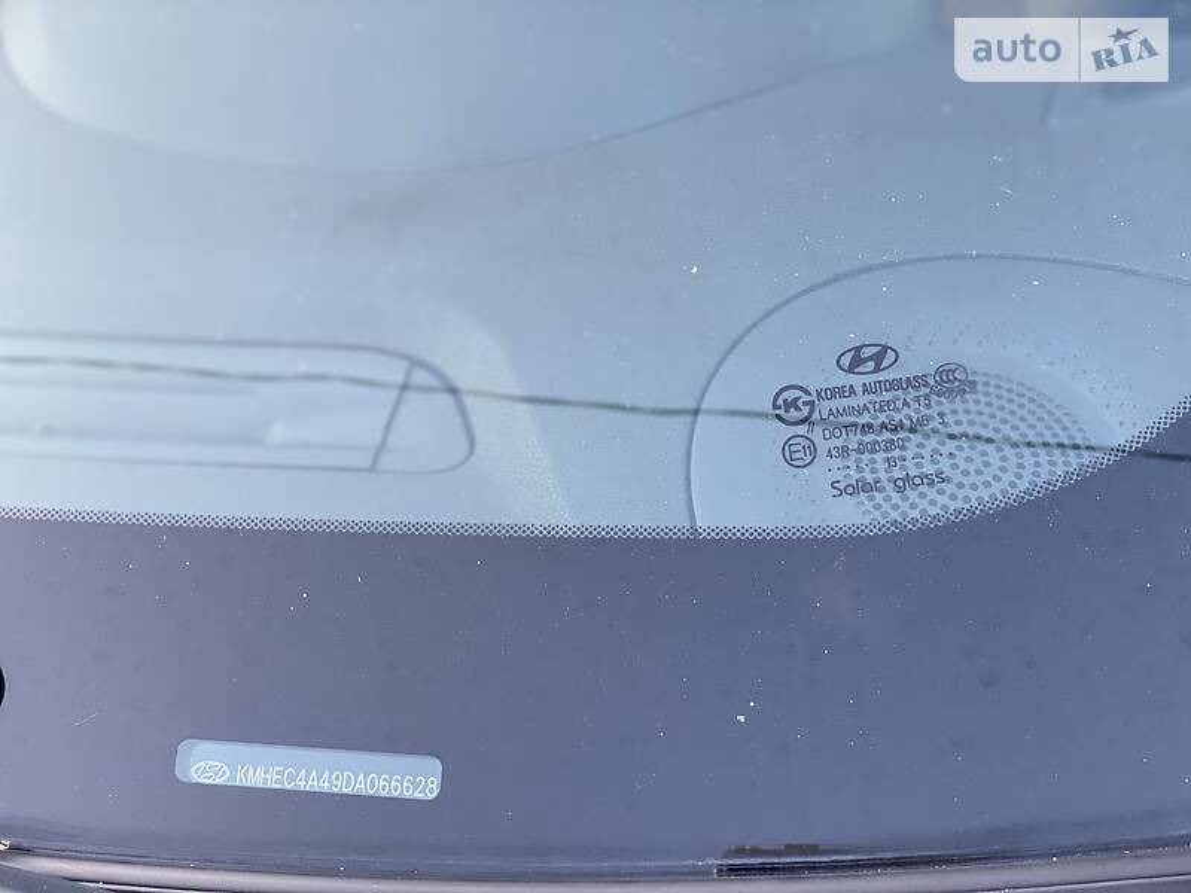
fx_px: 1789
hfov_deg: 36.8
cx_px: 596
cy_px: 446
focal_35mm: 52
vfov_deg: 28.0
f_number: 2
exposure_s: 1/122
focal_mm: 6
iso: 160
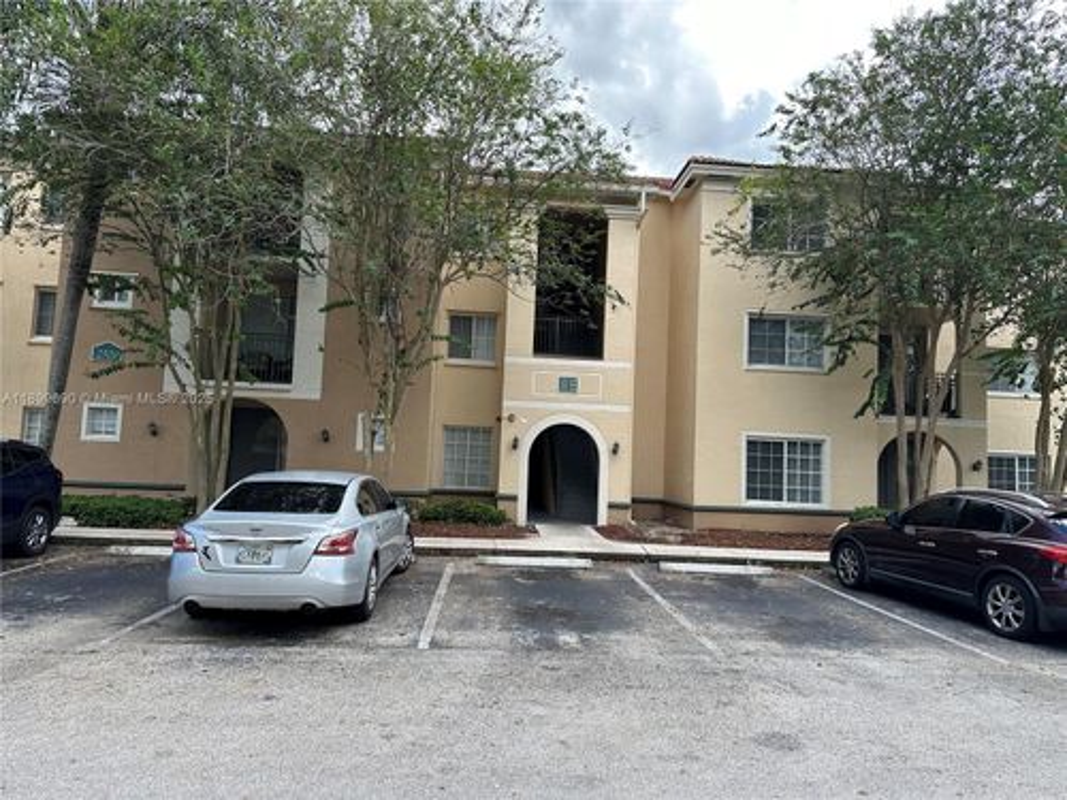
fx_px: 740
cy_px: 400
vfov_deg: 56.8
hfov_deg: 71.6
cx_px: 534
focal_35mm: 24
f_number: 1.78
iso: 80
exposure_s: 1/1050
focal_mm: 6.86
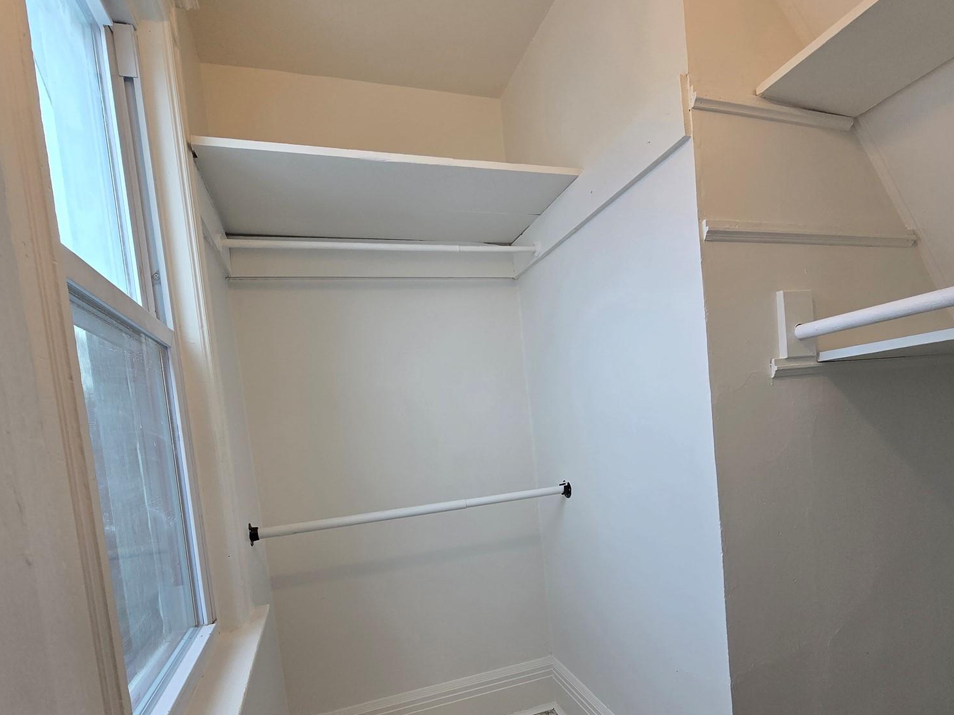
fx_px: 496
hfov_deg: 87.5
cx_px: 519
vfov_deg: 70.2
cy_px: 455
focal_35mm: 18
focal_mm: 2.2
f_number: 2.2
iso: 80
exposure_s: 1/120
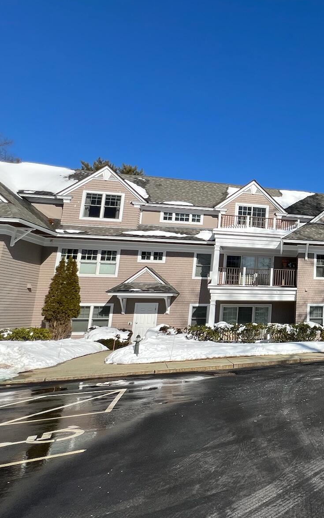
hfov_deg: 38.2
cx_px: 388
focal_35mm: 24
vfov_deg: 74.8
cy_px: 252
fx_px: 339
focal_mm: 1.57
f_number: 1.8
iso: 32
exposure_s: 1/2421
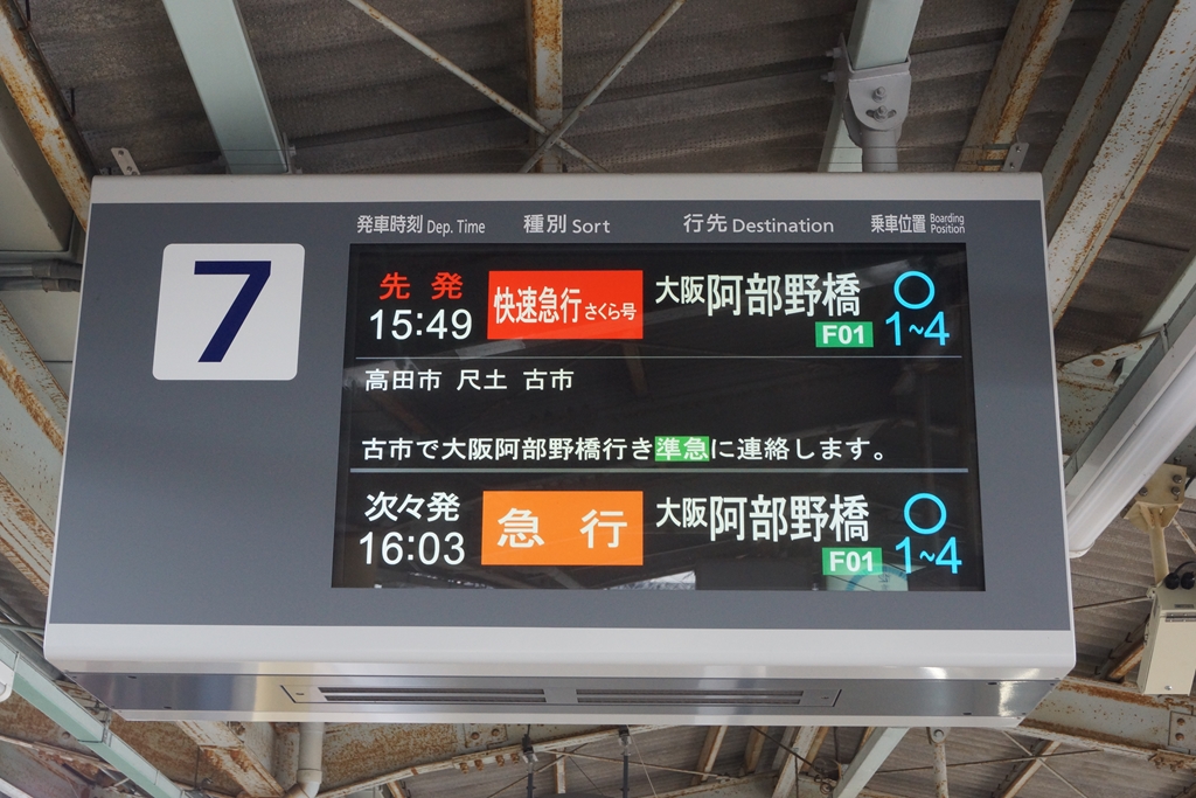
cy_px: 399
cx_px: 598
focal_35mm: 45
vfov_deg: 29.9
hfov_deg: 43.6
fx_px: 1495
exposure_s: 1/40
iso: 800
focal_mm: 30
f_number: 9
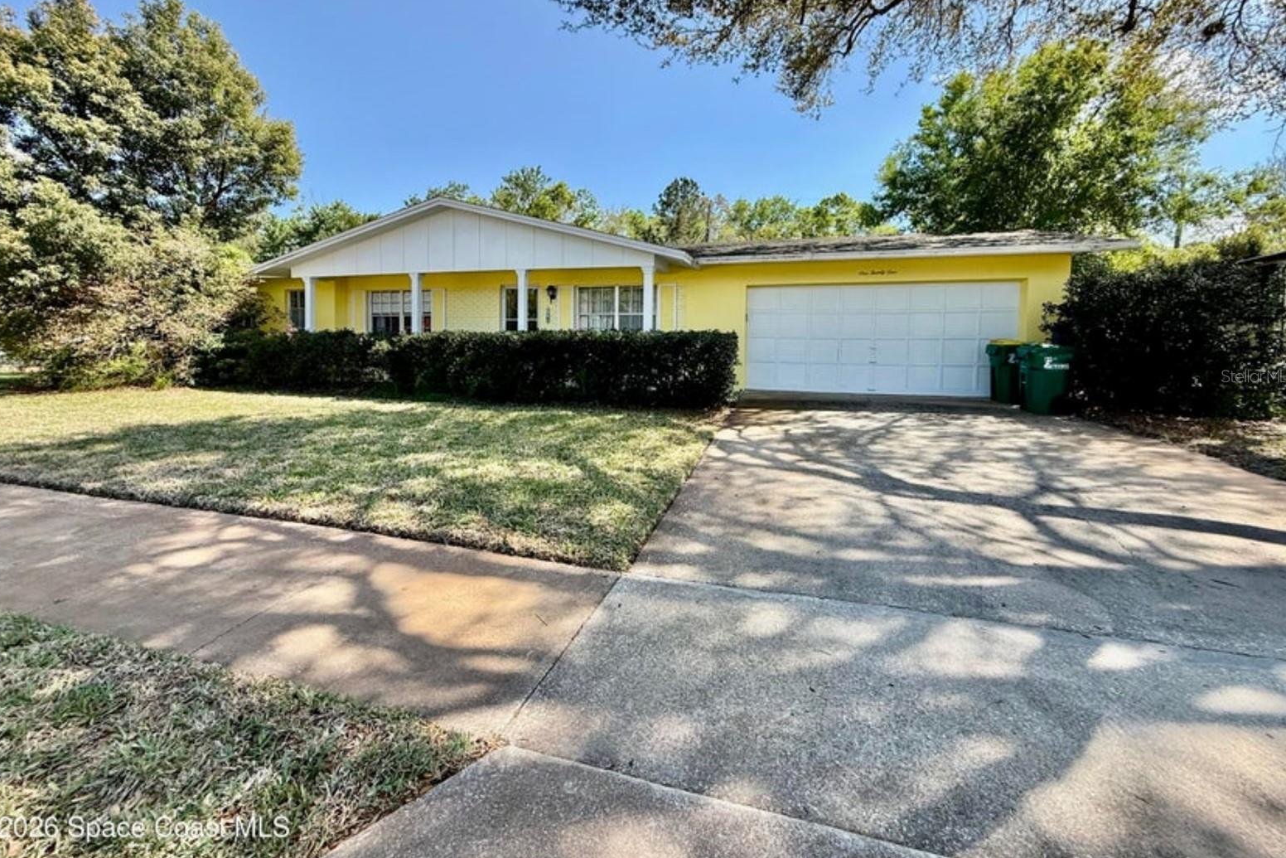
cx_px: 637
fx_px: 536
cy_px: 376
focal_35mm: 15
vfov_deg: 77.0
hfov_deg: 100.4
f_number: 2.2
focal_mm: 2.22
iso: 64
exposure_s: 1/864
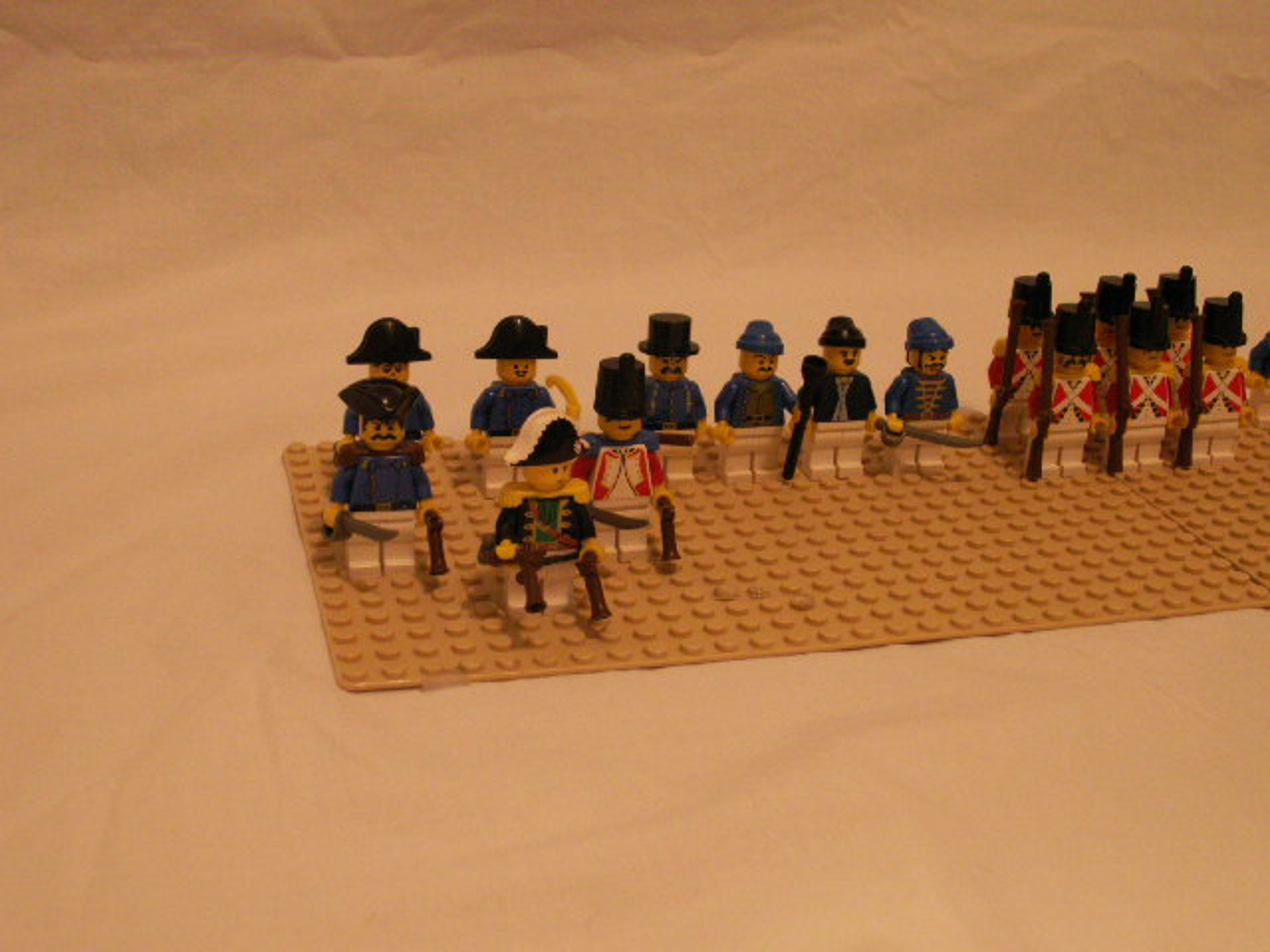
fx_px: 1614
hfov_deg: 42.9
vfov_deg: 32.9
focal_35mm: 44
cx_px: 635
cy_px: 476
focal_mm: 7.32
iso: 160
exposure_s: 1/10
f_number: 2.8
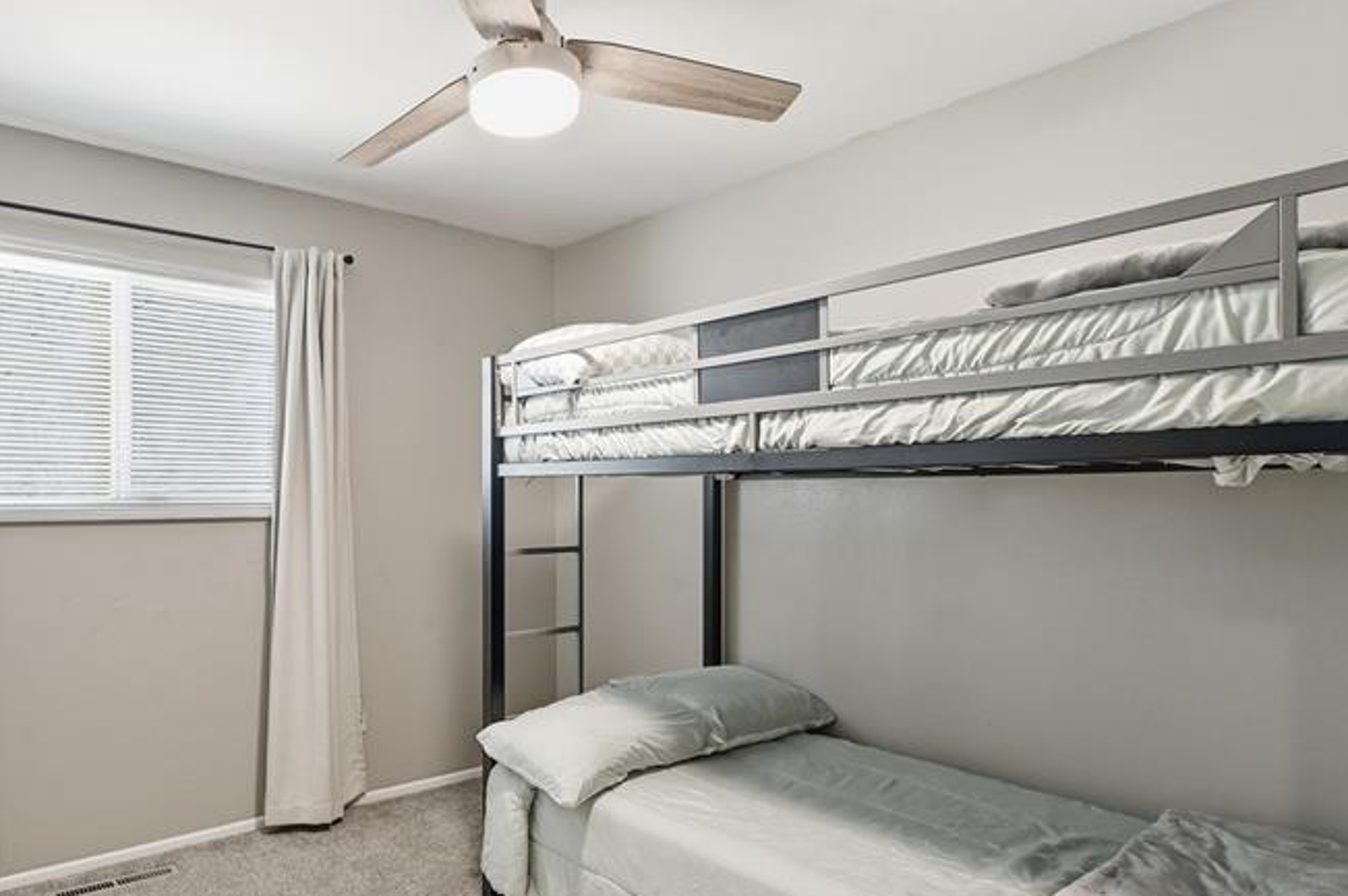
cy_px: 487
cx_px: 494
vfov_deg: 57.1
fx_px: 823
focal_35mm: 22
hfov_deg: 77.0
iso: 800
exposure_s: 1/20
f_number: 11
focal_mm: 14
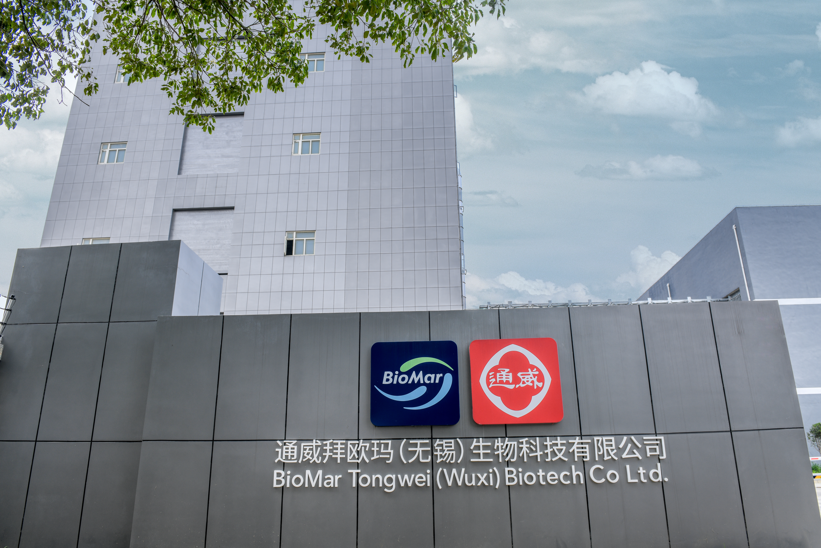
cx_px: 410
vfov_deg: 53.1
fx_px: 547
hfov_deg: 73.7
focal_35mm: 24
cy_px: 274
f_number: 8
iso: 100
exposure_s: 1/125
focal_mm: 24
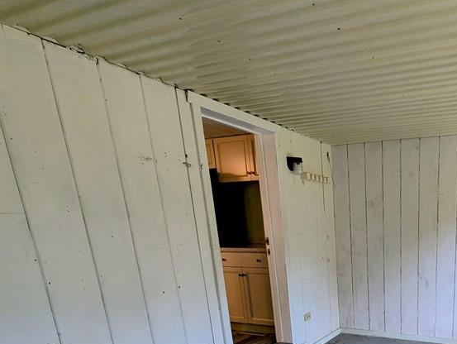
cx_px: 381
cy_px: 310
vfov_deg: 50.4
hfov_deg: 63.7
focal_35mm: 24
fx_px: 317
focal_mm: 1.95
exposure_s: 1/54.9
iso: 115
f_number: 2.2
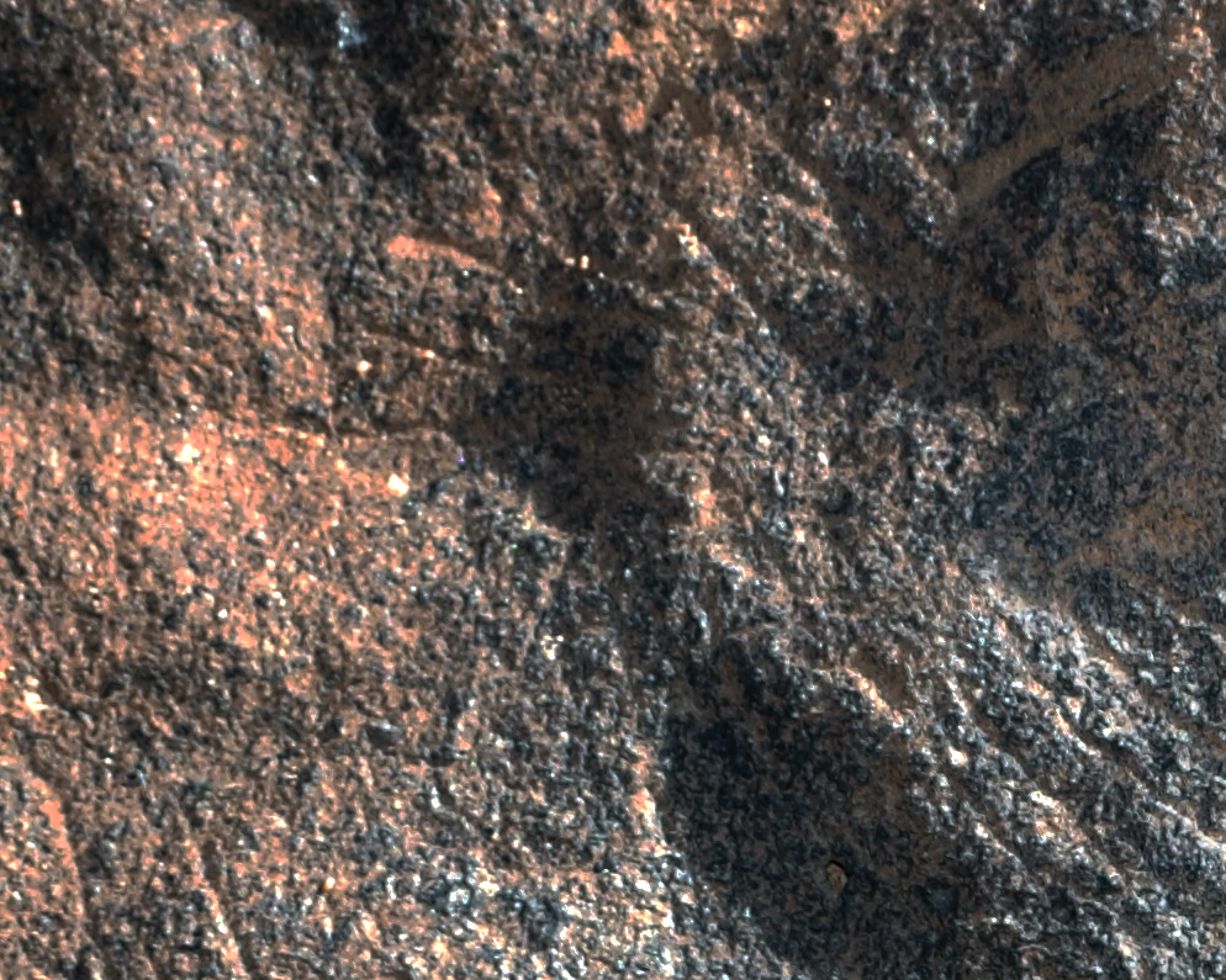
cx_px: 2002
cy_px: 1733
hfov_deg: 9.2
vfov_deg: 7.4
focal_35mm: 204
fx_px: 7401
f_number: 8
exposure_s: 1/200
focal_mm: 24
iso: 100
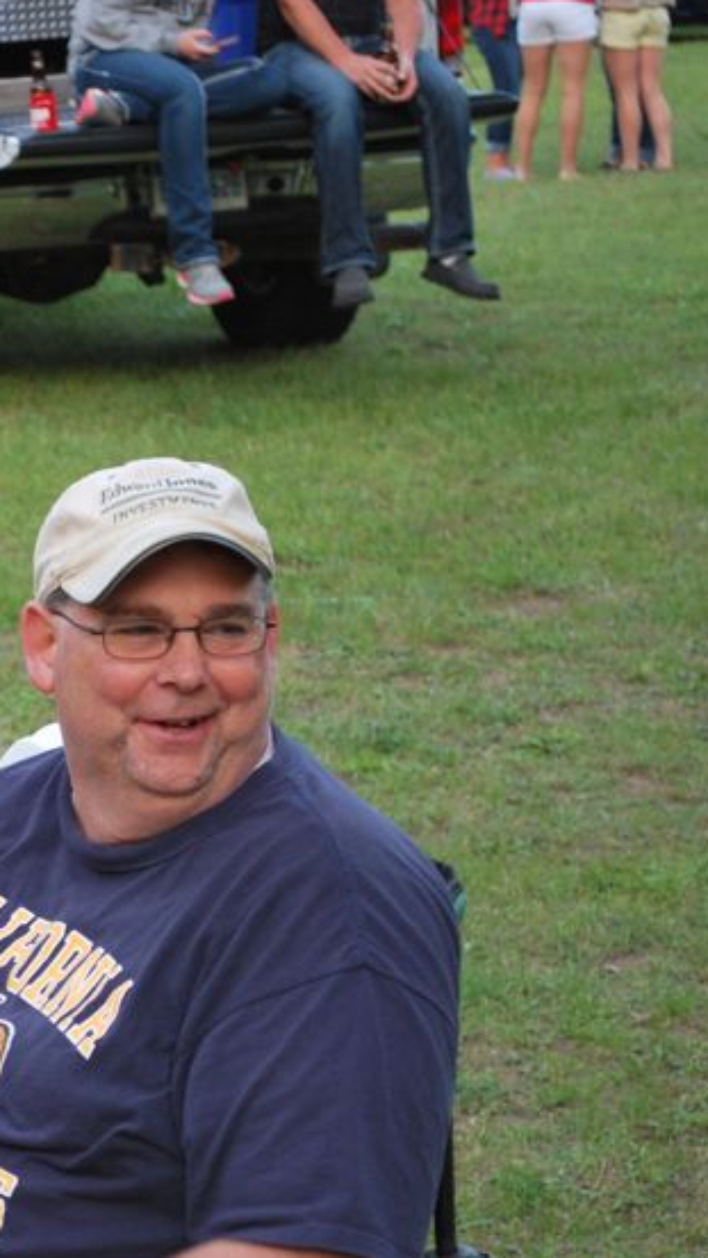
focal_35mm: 141
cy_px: 667
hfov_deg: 8.5
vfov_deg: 15.2
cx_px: -294
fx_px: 4702
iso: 360
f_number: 5.6
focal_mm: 55
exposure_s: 1/30
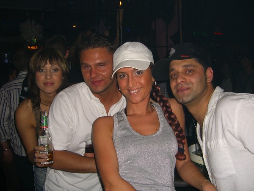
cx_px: 127
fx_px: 279
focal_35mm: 38
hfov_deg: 49.0
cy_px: 96
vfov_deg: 37.7
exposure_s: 1/60
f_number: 2.8
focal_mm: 7.9
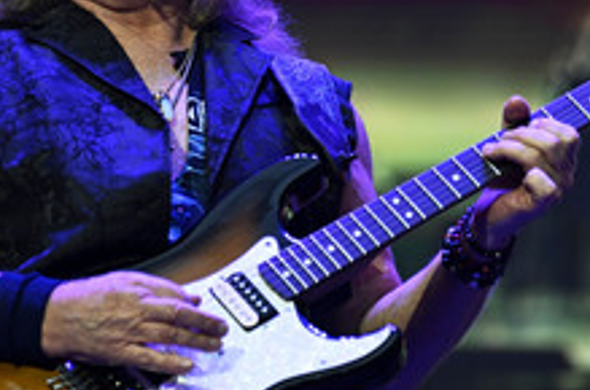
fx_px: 3810
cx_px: 335
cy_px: 73
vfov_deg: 5.9
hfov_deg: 8.9
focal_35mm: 233
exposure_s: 1/400
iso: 1000
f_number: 2.7
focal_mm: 113
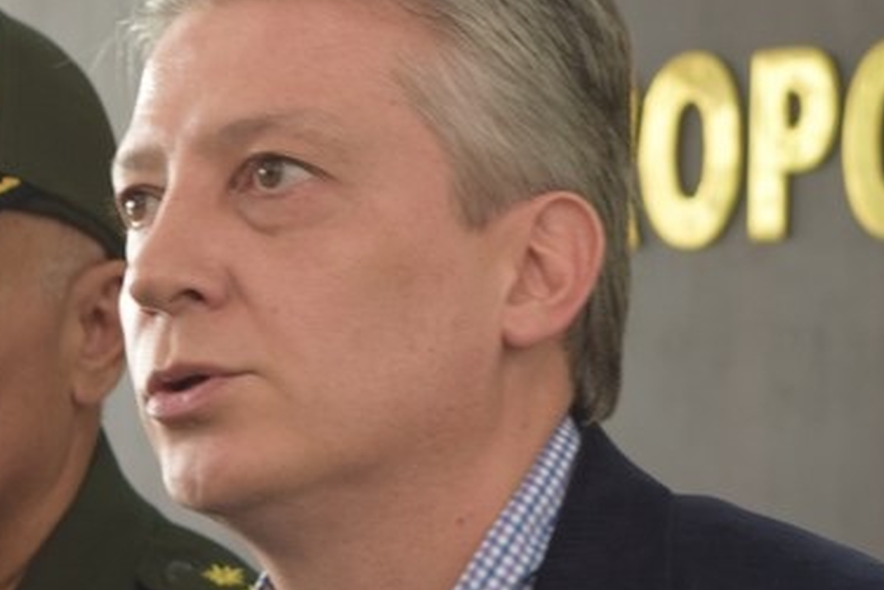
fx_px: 4694
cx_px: 424
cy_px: 356
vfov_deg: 7.2
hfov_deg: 10.8
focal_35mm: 191
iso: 1100
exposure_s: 1/60
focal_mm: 55
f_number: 5.6
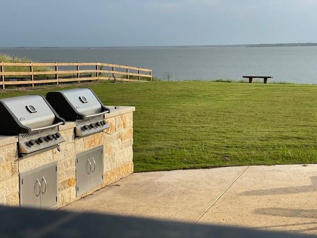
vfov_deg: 22.9
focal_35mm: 64
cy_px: 119
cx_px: 158
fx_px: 586
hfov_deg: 30.3
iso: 20
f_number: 2.2
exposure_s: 1/951
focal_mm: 7.5
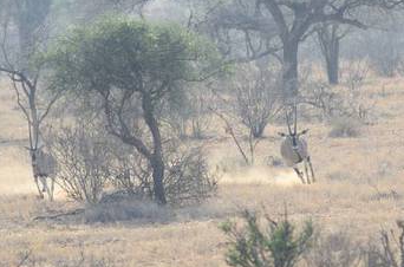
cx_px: 253
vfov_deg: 1.1
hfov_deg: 1.7
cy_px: 99
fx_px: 13743
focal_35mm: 1228
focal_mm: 400
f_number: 5.6
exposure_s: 1/640
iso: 250
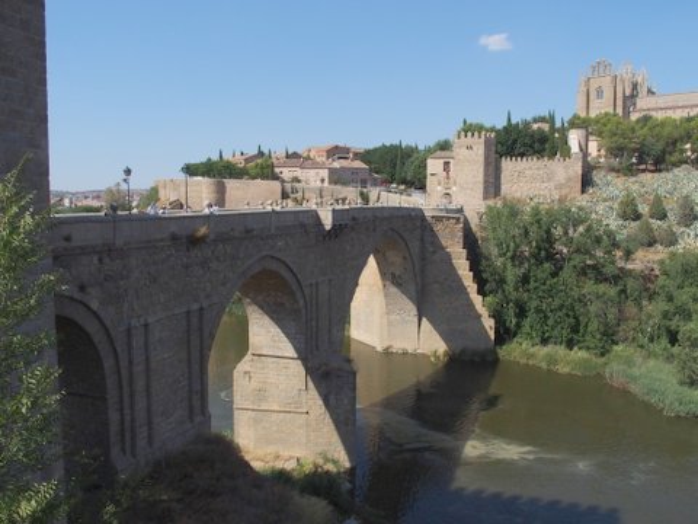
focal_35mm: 28
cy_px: 262
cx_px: 349
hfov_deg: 63.4
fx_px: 565
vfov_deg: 49.7
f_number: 5.6
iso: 100
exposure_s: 1/800
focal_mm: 6
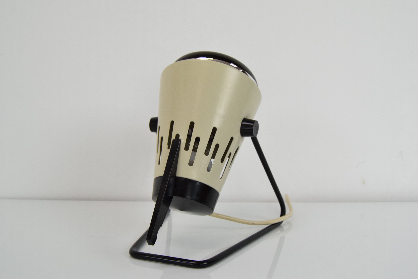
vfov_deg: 40.0
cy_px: 140
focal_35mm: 33
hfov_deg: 57.2
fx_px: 383
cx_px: 209
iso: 1600
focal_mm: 22
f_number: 8
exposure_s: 1/250
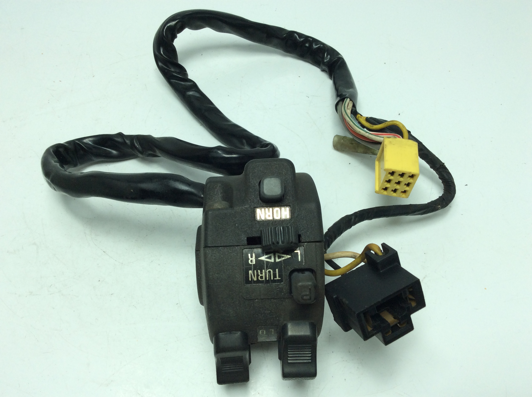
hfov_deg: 56.9
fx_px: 491
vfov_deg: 44.1
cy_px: 198
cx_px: 266
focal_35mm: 32
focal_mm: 3.3
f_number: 2.4
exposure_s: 1/381
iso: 32
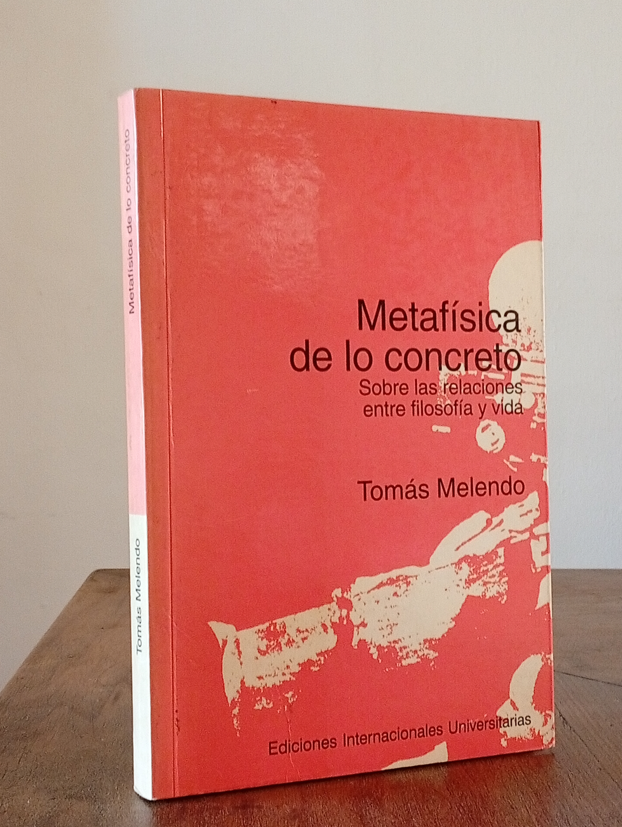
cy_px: 426
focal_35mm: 58
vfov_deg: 33.2
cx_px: 316
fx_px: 1386
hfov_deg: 25.3
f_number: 1.8
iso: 923
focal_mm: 3.98
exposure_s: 1/20
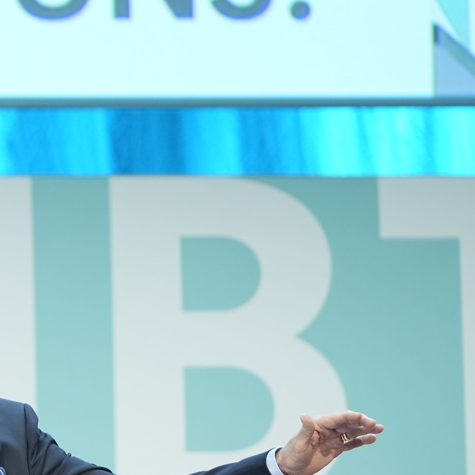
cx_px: -99
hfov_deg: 5.4
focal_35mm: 323
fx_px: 5014
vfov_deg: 5.4
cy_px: 295
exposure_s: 1/400
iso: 1000
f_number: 2.8
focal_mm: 120
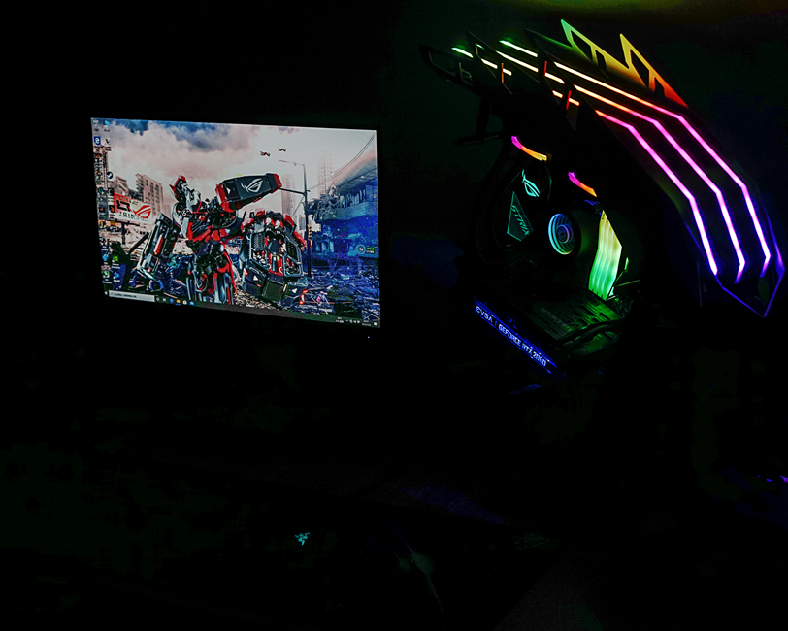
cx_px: 368
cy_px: 315
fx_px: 1400
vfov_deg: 25.4
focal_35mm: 60
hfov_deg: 31.4
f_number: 5
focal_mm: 53
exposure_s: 1/100
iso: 250
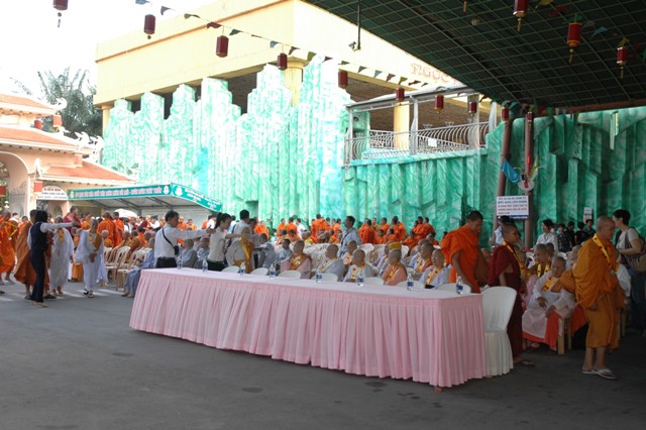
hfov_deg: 47.9
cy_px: 215
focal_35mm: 40
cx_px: 323
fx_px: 726
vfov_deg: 33.0
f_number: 5.6
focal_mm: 27
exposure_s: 1/125
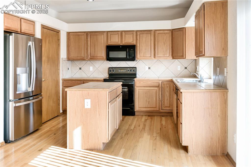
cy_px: 84
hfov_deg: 62.0
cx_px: 126
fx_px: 209
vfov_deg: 43.6
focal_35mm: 30
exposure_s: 1/60
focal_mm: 30
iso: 320
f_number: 7.1
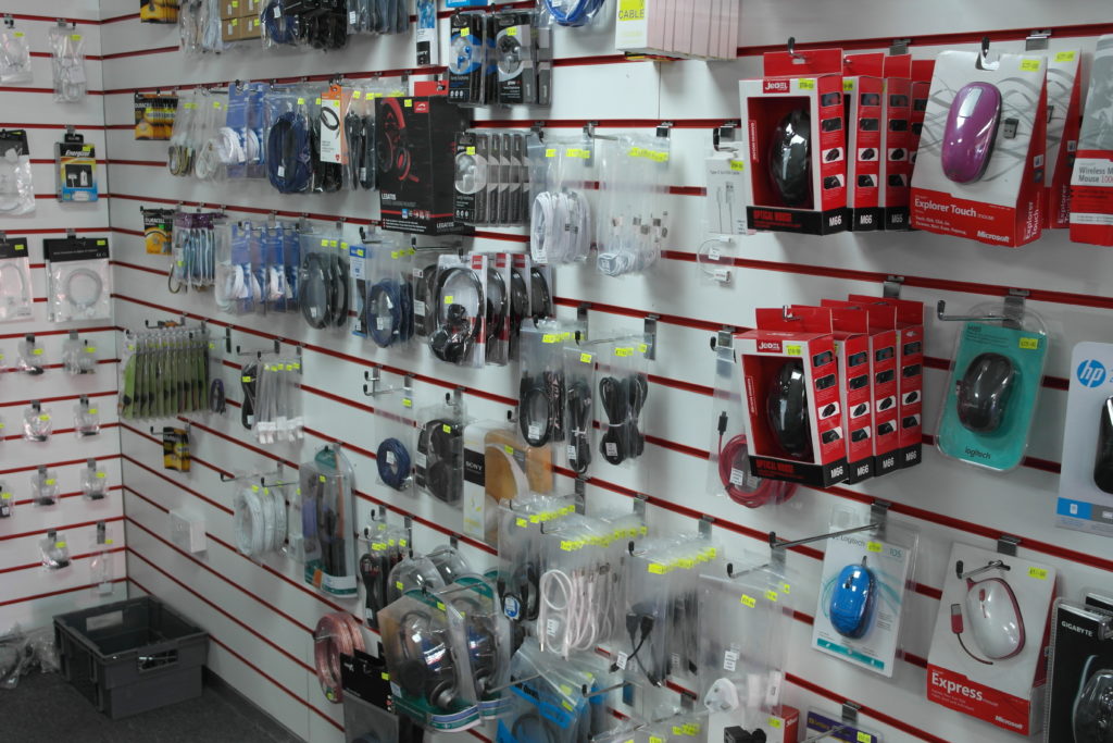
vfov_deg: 31.2
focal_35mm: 43
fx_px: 1330
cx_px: 556
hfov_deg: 45.4
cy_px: 372
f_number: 4
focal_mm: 28
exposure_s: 1/50
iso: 400
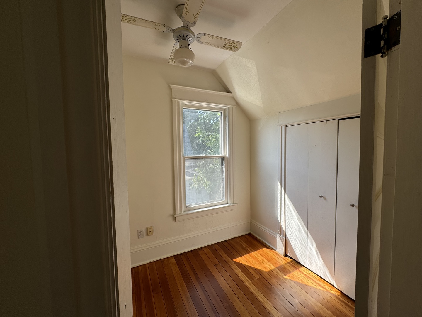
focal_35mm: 14
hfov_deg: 102.1
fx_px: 171
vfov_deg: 85.7
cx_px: 211
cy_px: 158
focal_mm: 2.22
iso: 40
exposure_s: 1/273
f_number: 2.2
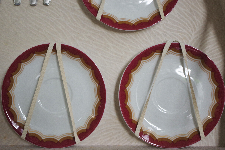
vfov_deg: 18.9
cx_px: 112
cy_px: 75
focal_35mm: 72
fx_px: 450
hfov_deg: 28.1
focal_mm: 47.5
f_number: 5.6
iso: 800
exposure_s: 1/100
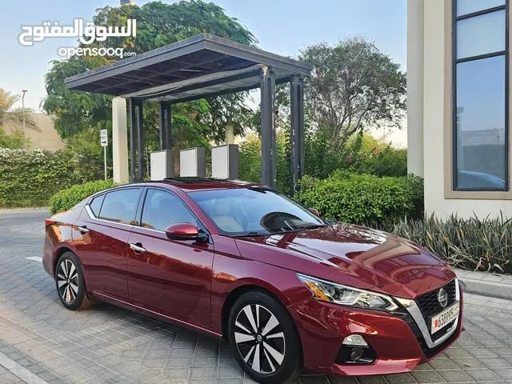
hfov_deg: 73.9
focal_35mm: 23
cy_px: 192
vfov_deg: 58.9
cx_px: 256
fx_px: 340
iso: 40
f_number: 1.8
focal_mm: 5.4
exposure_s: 1/100
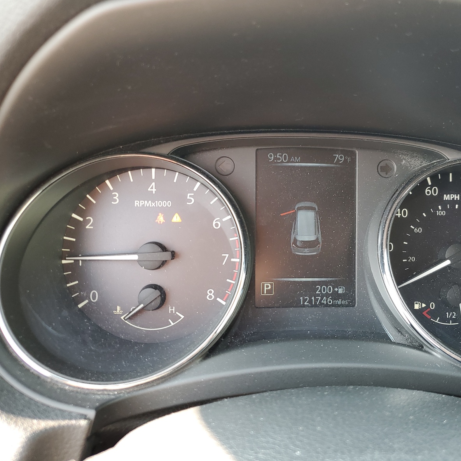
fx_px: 467
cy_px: 232
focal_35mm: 31
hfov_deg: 51.9
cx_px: 293
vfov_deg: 52.5
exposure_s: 1/60.2
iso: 54
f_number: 1.5
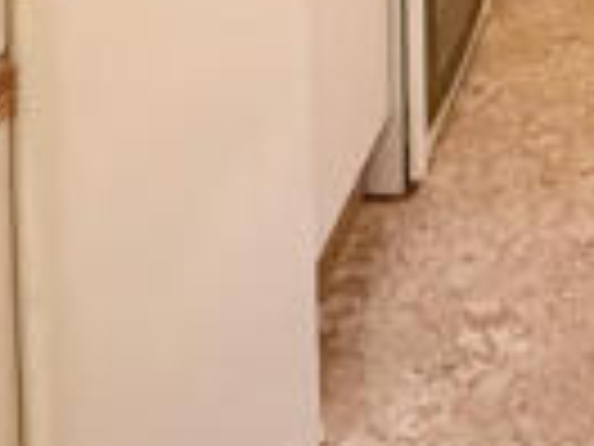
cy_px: -412
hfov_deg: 28.1
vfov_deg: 17.7
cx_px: 668
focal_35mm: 62
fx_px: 1064
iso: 640
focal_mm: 2.22
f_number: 2.2
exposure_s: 1/50
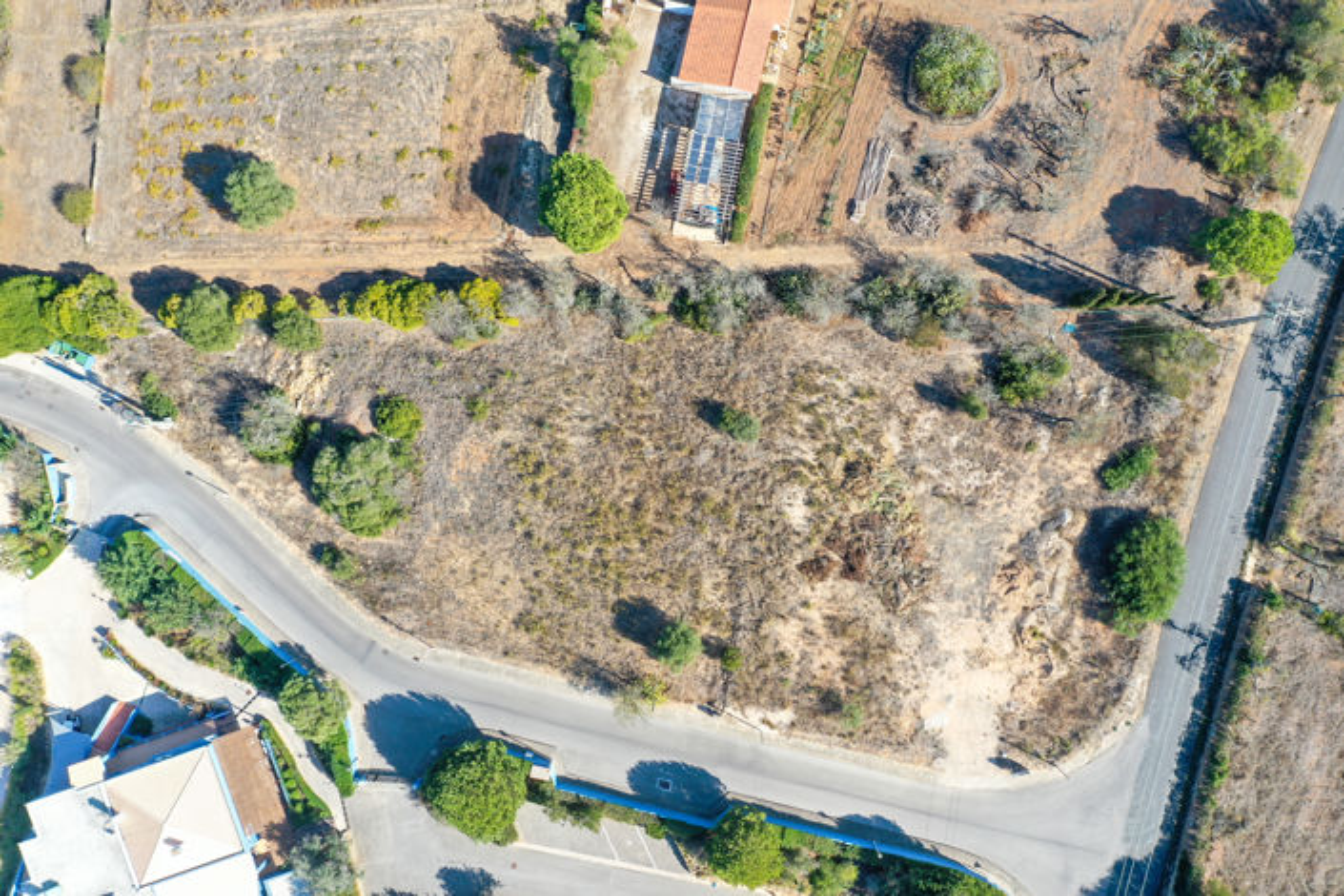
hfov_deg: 65.5
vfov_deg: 46.4
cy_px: 448
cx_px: 672
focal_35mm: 28
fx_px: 1045
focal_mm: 10.26
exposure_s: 1/240
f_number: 5
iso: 100
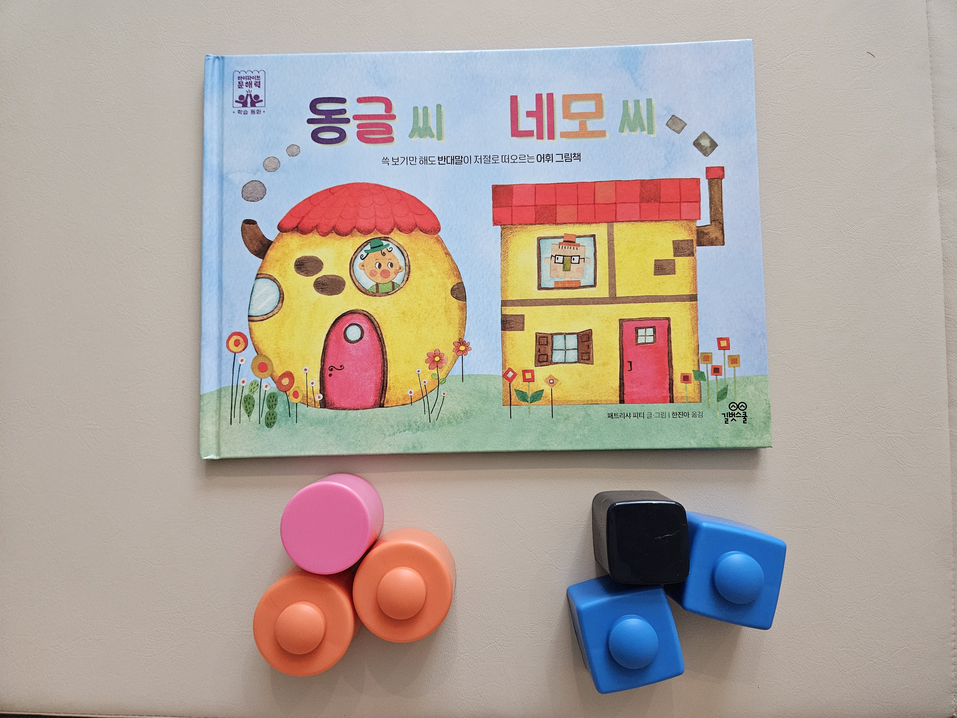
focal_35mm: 23
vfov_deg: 58.9
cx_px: 478
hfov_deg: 73.9
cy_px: 359
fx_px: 636
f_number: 1.8
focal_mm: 5.4
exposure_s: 1/120
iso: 800
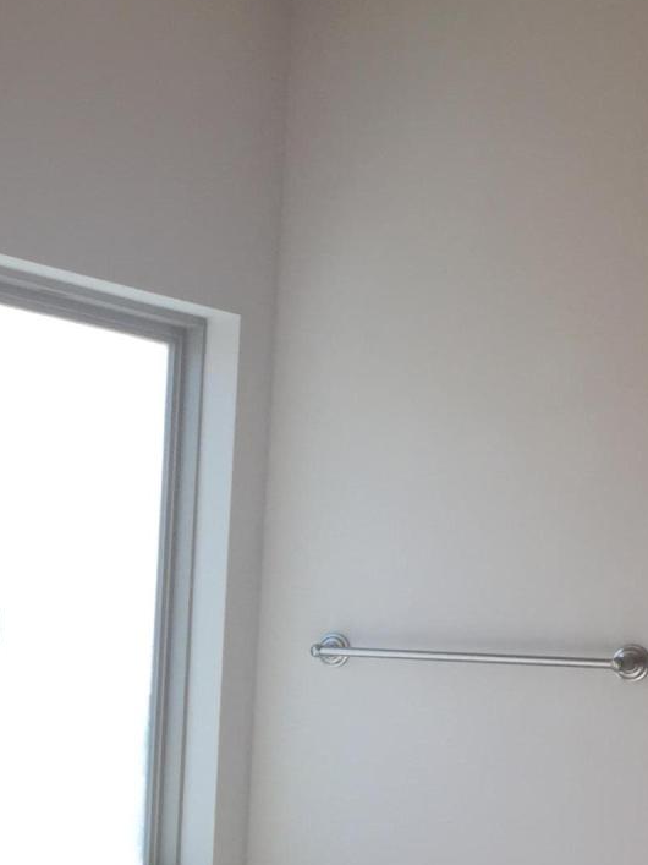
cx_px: -122
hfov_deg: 17.2
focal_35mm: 82
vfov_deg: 22.9
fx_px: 2047
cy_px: 853
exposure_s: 1/246
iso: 32
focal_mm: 4.15
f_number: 2.2
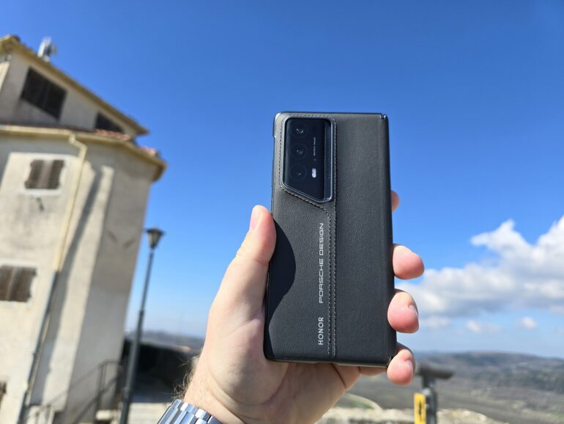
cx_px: 282
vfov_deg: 58.9
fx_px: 375
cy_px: 212
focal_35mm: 23
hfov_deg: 73.9
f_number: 1.7
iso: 12
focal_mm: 6.3
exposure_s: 1/662
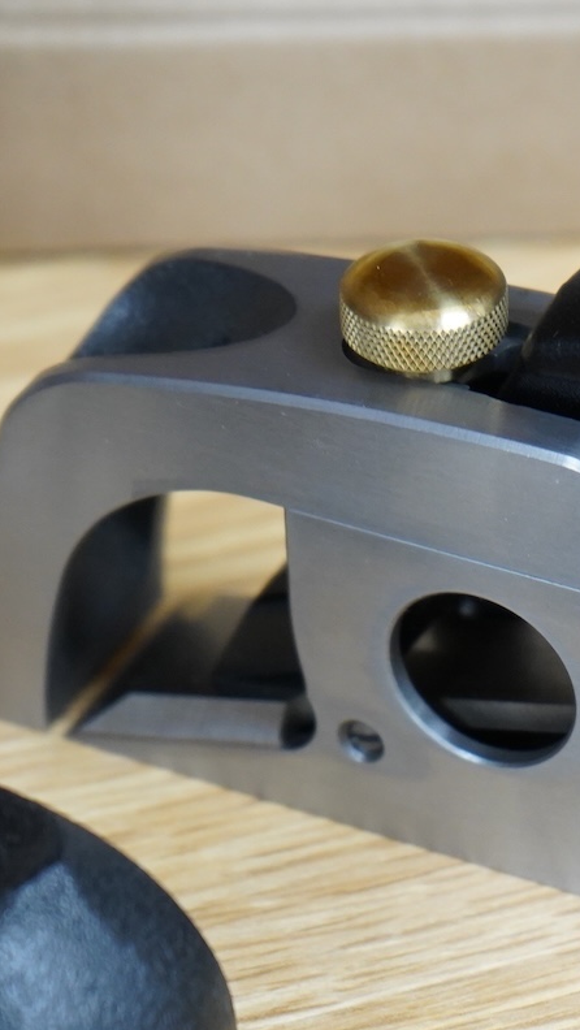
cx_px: 650
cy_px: 652
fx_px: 4344
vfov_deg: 13.5
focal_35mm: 159
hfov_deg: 7.6
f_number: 5.6
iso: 2500
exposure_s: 1/100
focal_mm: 70
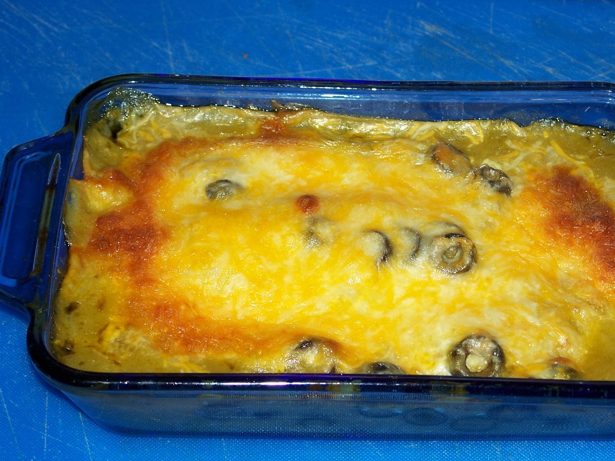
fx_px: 1599
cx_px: 385
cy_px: 247
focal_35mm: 90
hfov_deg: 21.7
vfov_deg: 16.4
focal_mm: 14.7
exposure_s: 1/100
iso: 80
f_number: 3.2
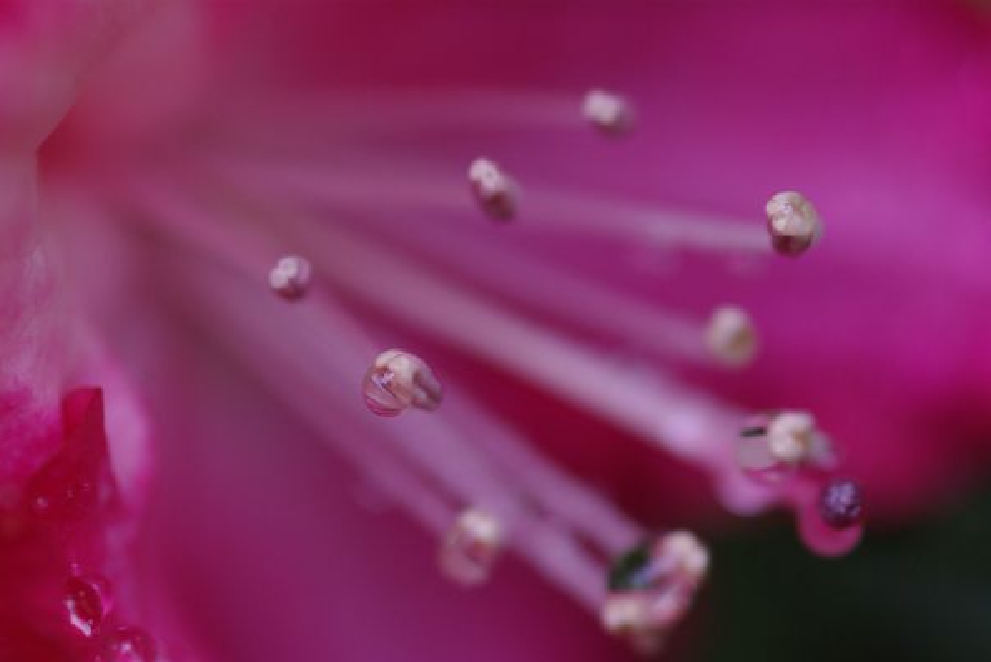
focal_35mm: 151
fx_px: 4159
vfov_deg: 9.1
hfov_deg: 13.6
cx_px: 494
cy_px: 332
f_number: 4
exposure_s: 1/125
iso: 400
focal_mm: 100
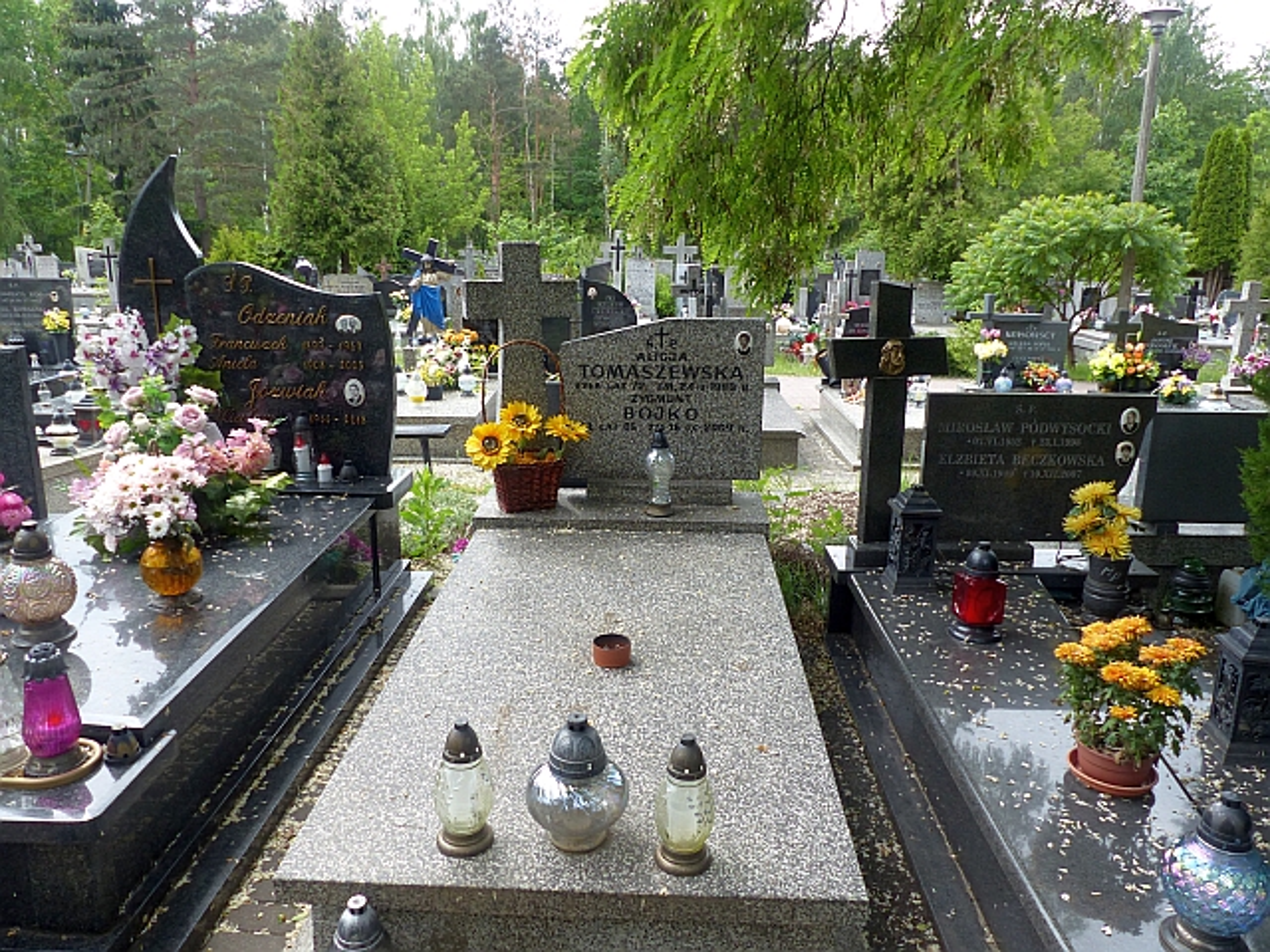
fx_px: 917
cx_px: 635
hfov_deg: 69.4
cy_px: 476
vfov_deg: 54.9
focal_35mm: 25
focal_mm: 4.5
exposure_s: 1/160
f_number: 4
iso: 100
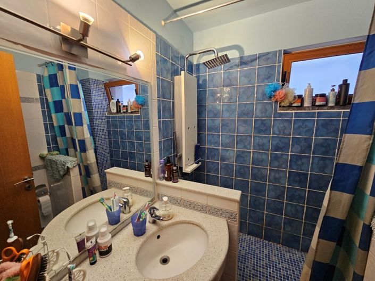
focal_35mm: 13
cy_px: 140
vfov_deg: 89.9
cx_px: 188
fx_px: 141
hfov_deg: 106.2
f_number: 2.2
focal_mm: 2.2
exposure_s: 1/50
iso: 320
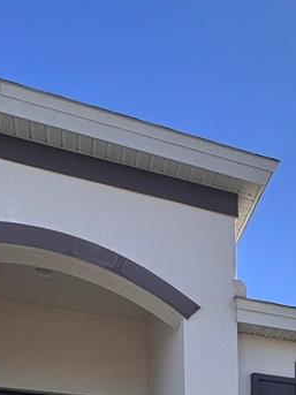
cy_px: 571
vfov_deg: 28.1
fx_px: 559
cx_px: 286
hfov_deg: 28.1
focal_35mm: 49
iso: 40
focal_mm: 2.22
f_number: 2.2
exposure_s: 1/807
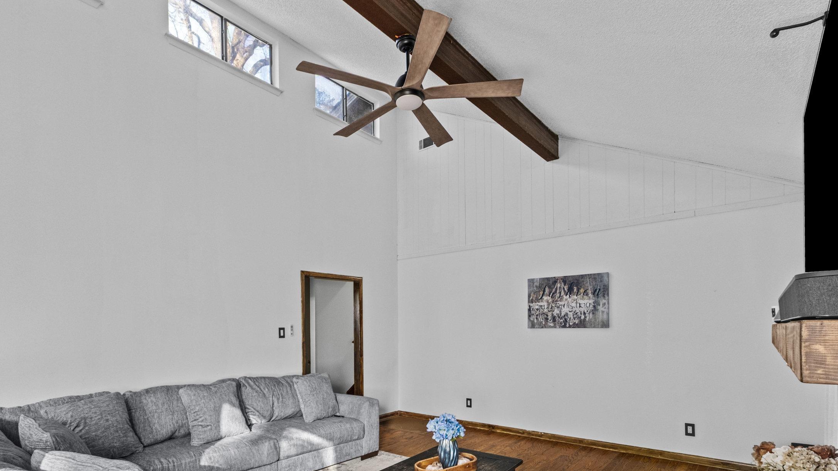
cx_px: 414
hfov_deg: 92.7
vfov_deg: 59.9
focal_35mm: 18
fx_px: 400
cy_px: 307
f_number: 9
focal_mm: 10
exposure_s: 1/2
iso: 400
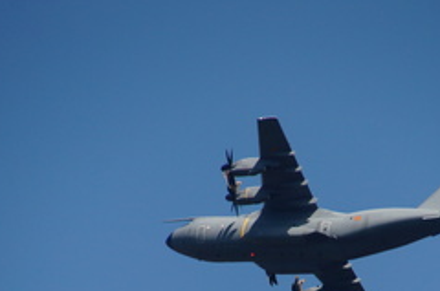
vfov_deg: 1.7
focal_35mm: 806
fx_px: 9831
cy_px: 275
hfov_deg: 2.6
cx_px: 277
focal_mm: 280
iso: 200
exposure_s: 1/1250
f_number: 7.1
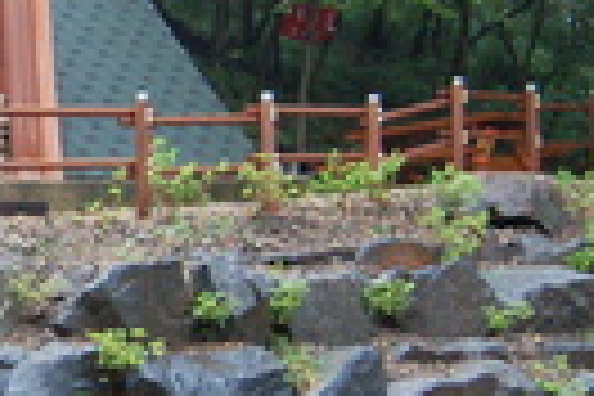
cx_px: -92
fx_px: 1831
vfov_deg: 12.3
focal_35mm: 111
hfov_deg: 17.7
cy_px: 223
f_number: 4
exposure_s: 1/30
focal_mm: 14
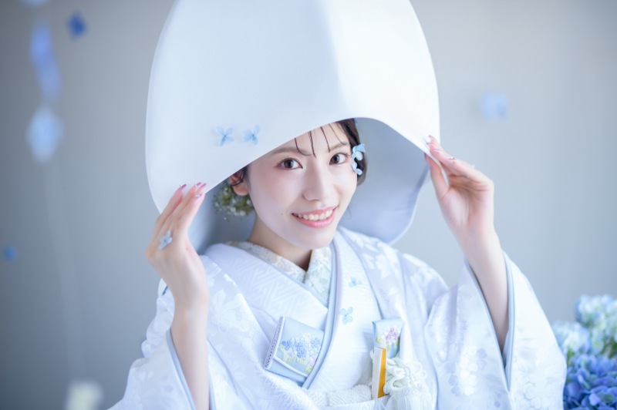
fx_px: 1456
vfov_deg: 16.0
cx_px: 308
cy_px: 205
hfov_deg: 23.9
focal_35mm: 85
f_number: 2
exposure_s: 1/125
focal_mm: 85
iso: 400
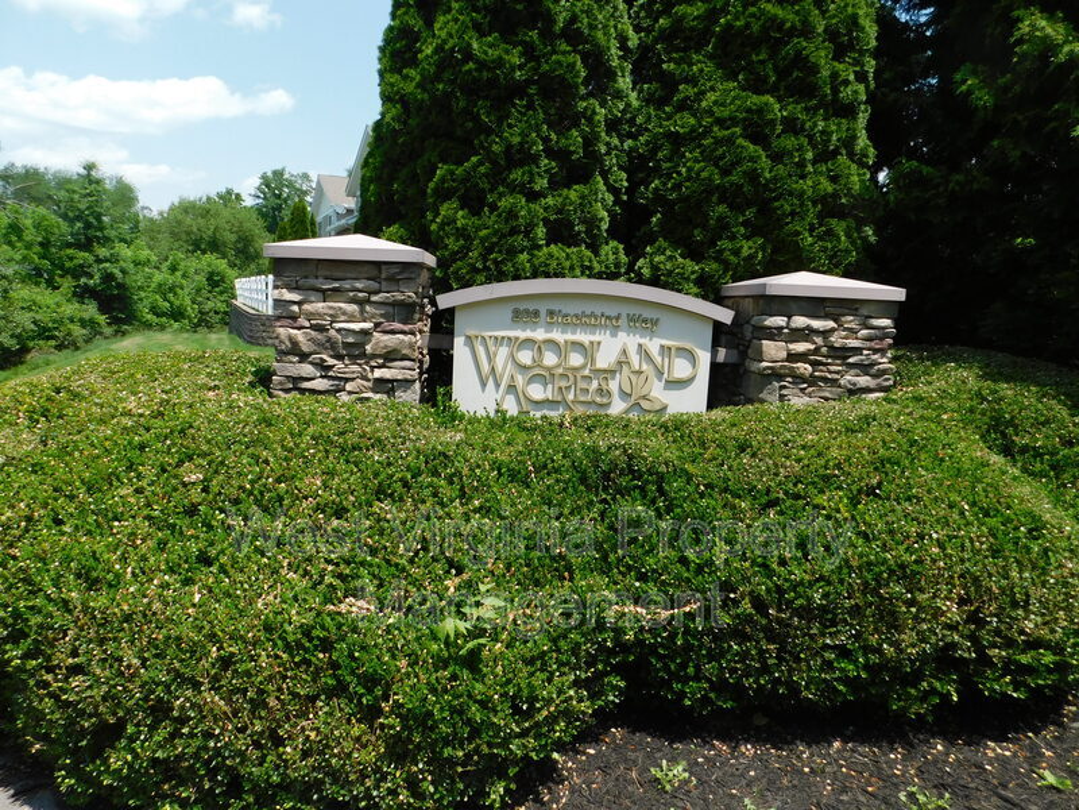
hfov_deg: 73.9
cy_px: 405
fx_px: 717
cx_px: 540
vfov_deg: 58.9
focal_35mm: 23
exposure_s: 1/1000
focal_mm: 4
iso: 125
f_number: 3
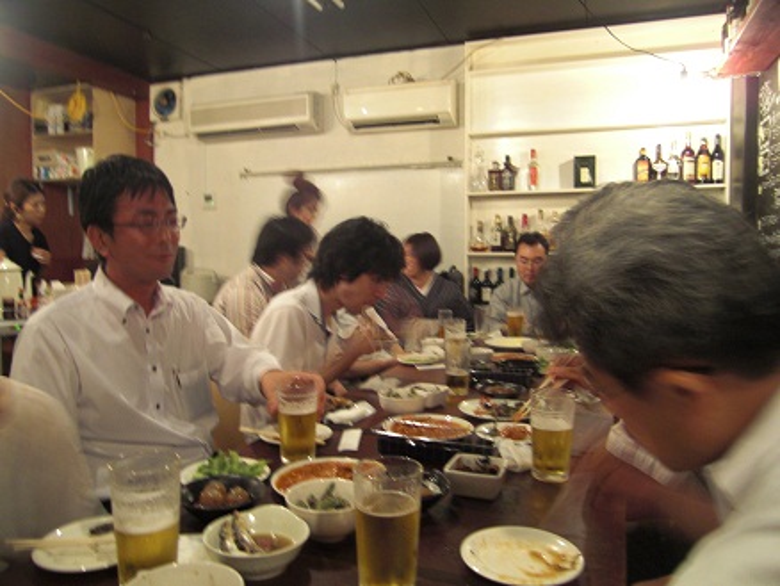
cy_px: 293
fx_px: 631
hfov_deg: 63.4
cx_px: 390
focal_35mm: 28
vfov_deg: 49.8
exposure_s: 1/3.33
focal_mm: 4.9
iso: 200
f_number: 2.6
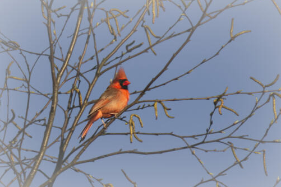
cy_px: 100
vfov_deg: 1.9
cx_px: 145
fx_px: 5612
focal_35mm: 719
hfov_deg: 2.9
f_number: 8
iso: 360
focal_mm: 400
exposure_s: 1/1000
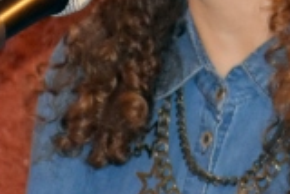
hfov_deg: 3.5
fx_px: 4636
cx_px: 640
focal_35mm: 575
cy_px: -90
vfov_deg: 2.4
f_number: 5
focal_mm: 60
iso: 4500
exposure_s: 1/60
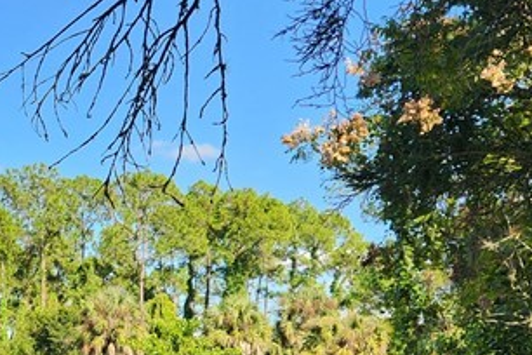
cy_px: 383
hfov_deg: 23.0
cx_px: -130
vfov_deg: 16.6
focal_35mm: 80
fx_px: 1182
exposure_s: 1/560
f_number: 1.8
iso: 20
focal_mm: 5.4
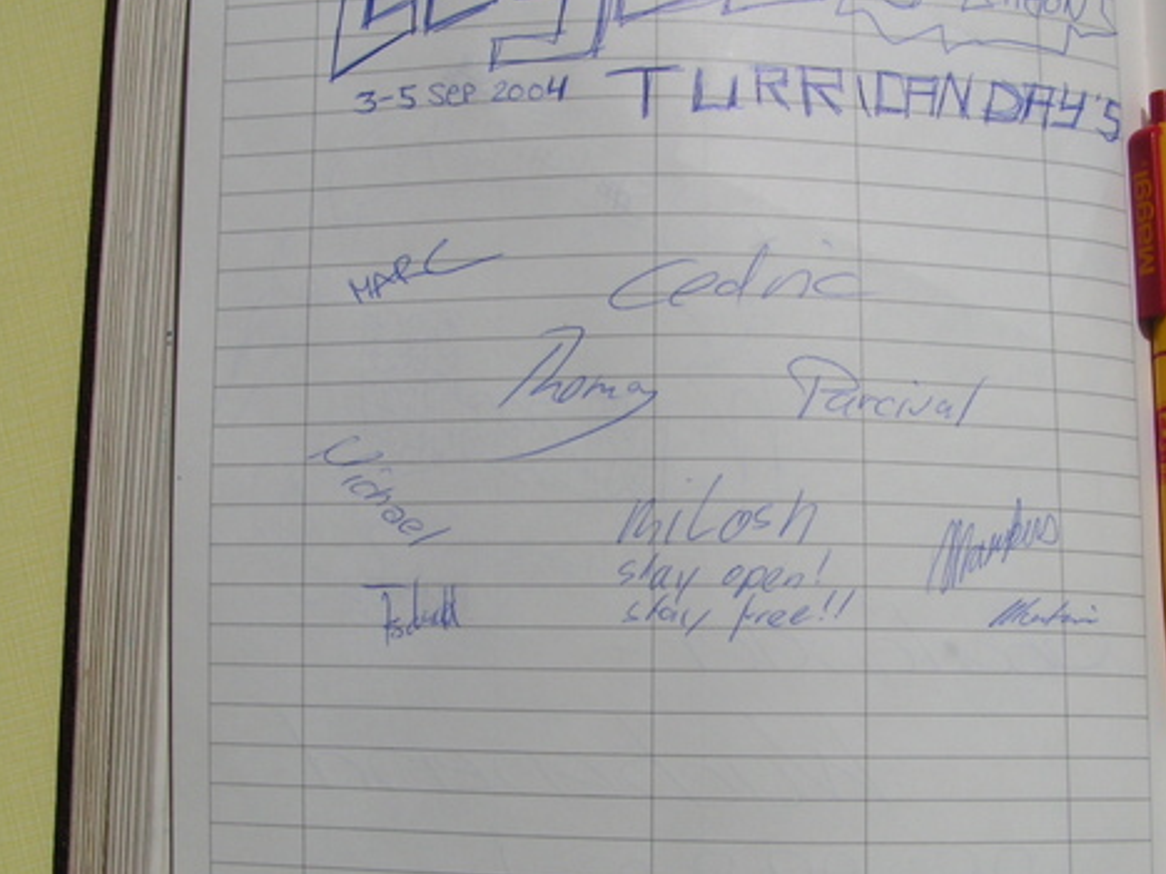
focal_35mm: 52
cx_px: 633
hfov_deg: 36.8
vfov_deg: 28.0
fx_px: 1752
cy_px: 483
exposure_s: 1/1000
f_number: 8
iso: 50
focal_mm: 6.3
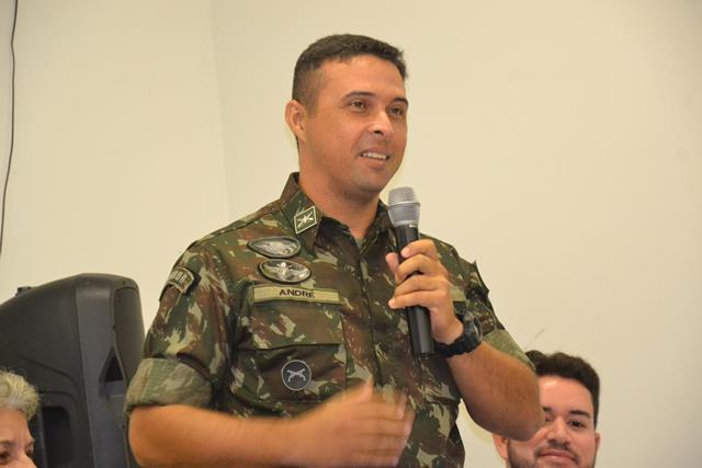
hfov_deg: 13.0
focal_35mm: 158
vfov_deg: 8.7
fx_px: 3072
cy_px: 234
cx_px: 351
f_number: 5.6
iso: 2500
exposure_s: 1/60
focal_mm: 105
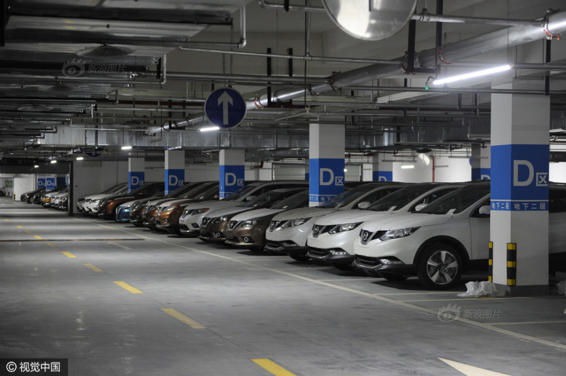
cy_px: 188
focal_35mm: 70
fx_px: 1100
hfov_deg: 28.9
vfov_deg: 19.4
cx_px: 283
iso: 3200
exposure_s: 1/40
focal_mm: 70
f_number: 2.8
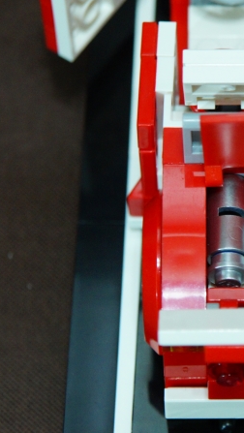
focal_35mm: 232
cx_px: 302
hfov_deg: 5.2
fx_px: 2664
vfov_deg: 9.3
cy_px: 244
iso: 1600
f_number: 6.3
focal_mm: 80
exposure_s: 1/15
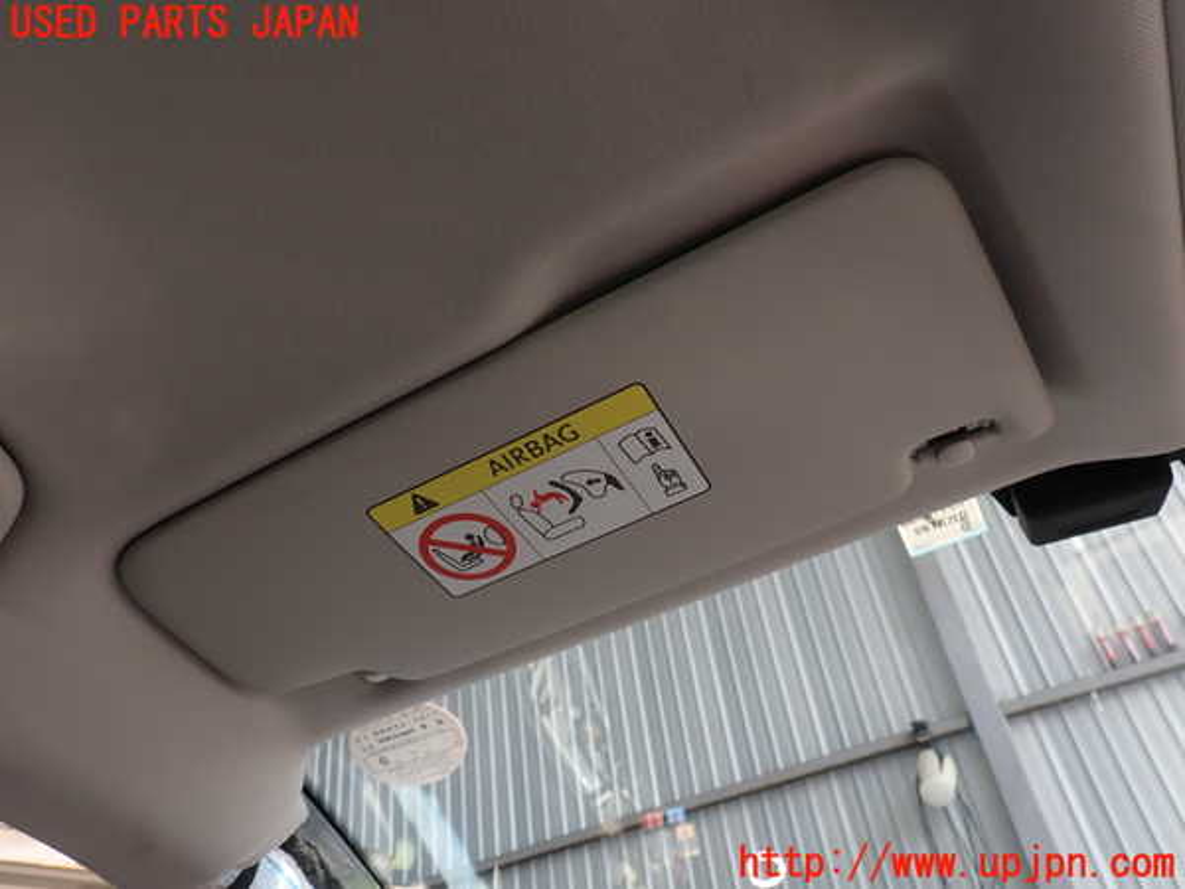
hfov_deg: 69.4
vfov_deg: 54.9
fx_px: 856
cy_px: 444
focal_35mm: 25
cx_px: 592
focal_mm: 4.5
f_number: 2.8
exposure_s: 1/160
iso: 100
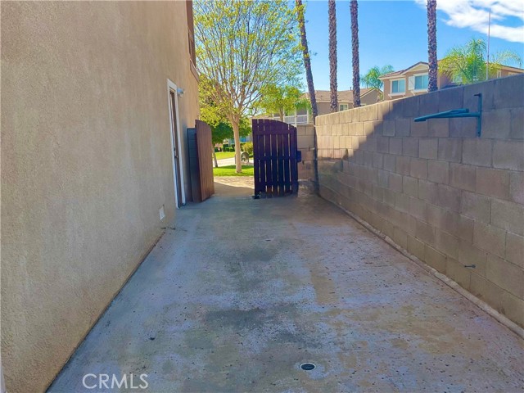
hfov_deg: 61.7
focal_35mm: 29
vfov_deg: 48.2
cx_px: 262
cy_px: 196
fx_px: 439
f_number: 1.8
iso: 16
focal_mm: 3
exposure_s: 1/613
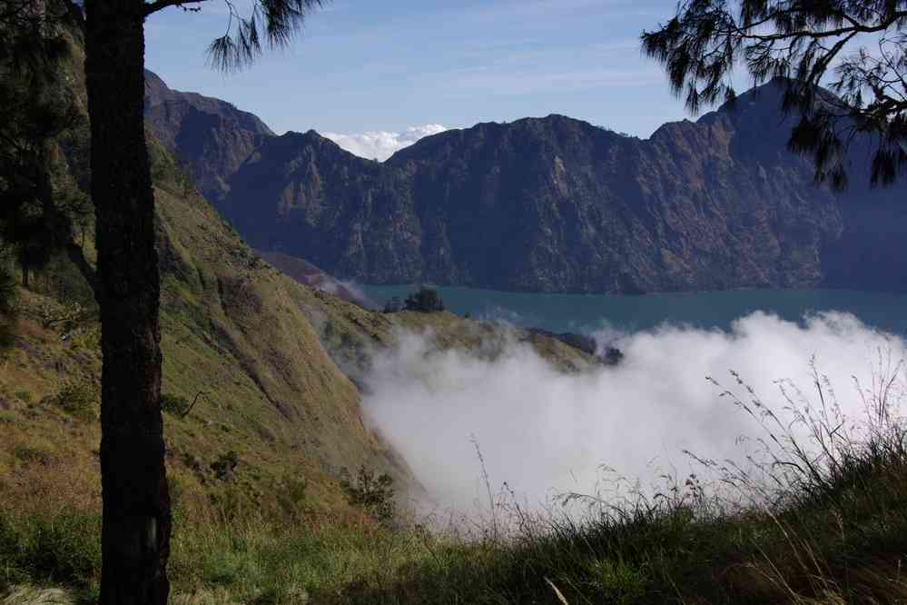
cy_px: 302
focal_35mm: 58
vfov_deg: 23.3
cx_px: 454
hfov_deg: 34.4
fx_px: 1466
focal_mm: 38.8
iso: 100
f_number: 9.5
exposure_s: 1/250
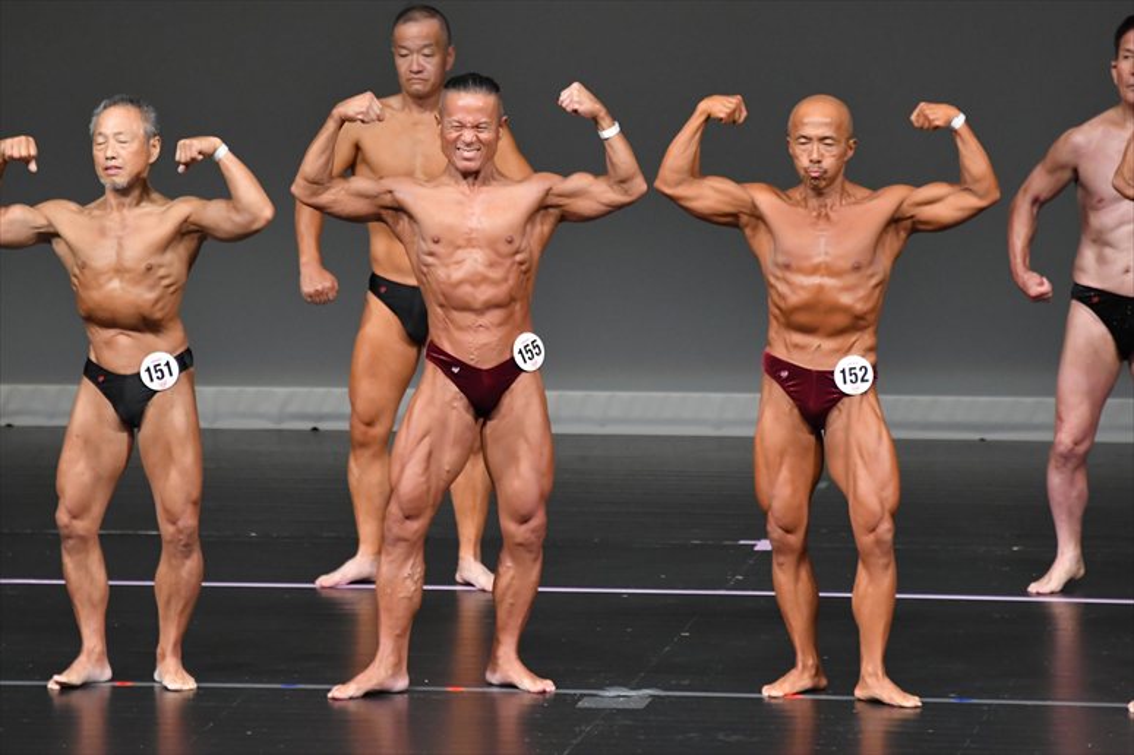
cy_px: 378
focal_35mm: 375
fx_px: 11807
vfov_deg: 3.7
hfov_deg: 5.5
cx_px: 567
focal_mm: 250
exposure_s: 1/400
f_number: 5.6
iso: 4000
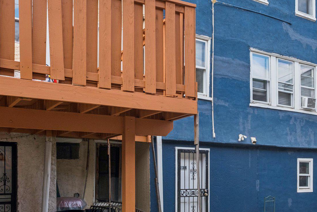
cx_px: 235
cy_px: 64
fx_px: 379
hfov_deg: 44.0
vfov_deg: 30.9
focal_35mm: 43
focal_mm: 15.1
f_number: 8
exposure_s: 1/120
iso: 250
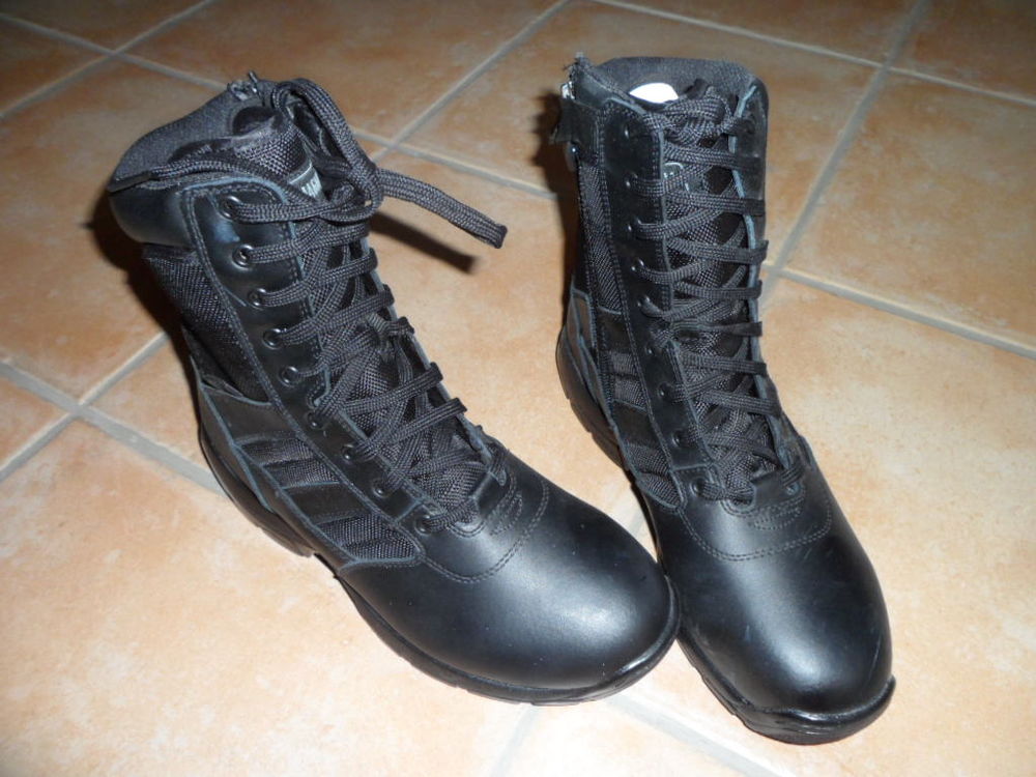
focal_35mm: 27
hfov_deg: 65.3
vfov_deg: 51.4
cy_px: 388
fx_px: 808
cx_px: 518
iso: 200
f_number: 3.5
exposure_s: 1/45
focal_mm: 4.9
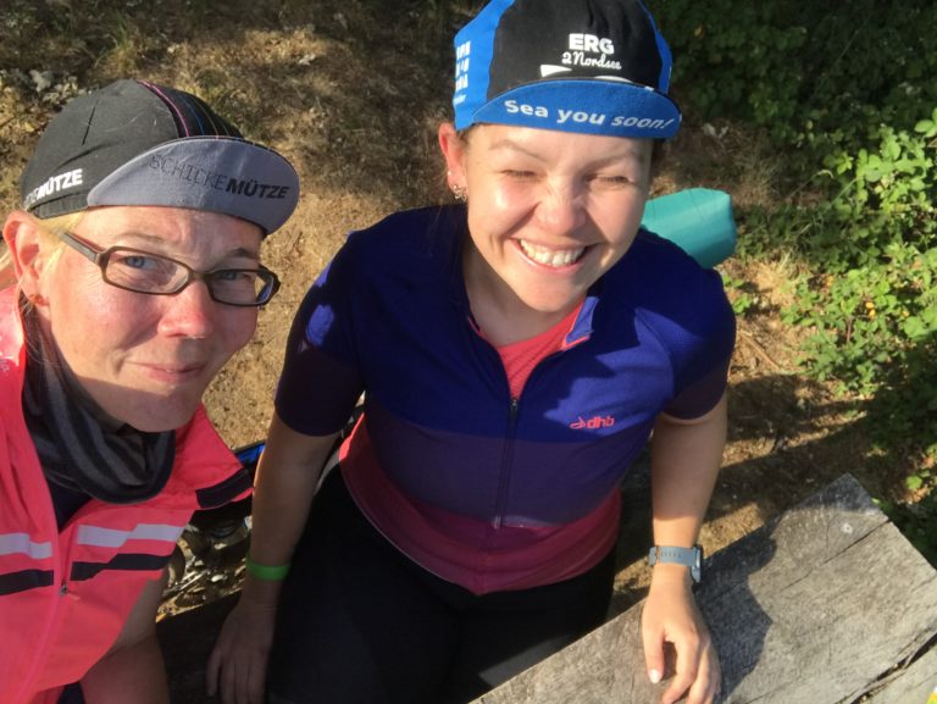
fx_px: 867
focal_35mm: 32
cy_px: 352
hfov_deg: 56.8
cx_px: 468
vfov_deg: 44.2
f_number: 2.2
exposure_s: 1/549
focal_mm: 2.87
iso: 25
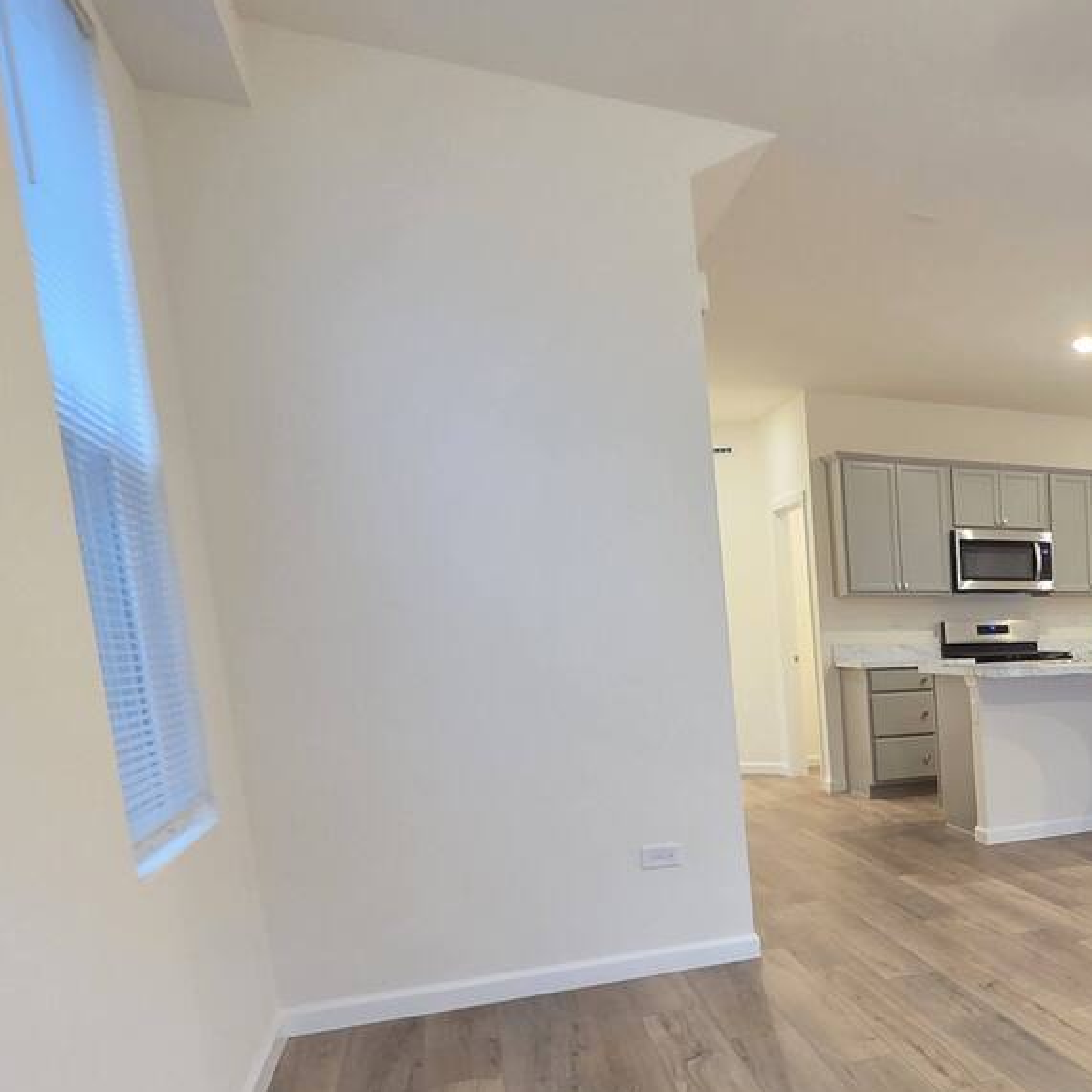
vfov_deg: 53.4
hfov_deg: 43.9
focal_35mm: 29
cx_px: 1178
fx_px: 1035
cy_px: 803
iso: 400
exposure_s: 1/60
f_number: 1.9
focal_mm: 2.2
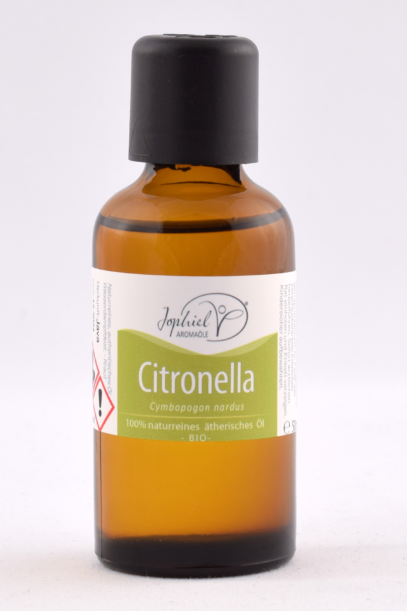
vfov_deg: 24.6
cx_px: 204
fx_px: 1399
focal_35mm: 82
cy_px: 306
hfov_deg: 16.5
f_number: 11
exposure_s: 1/125
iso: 200
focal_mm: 55
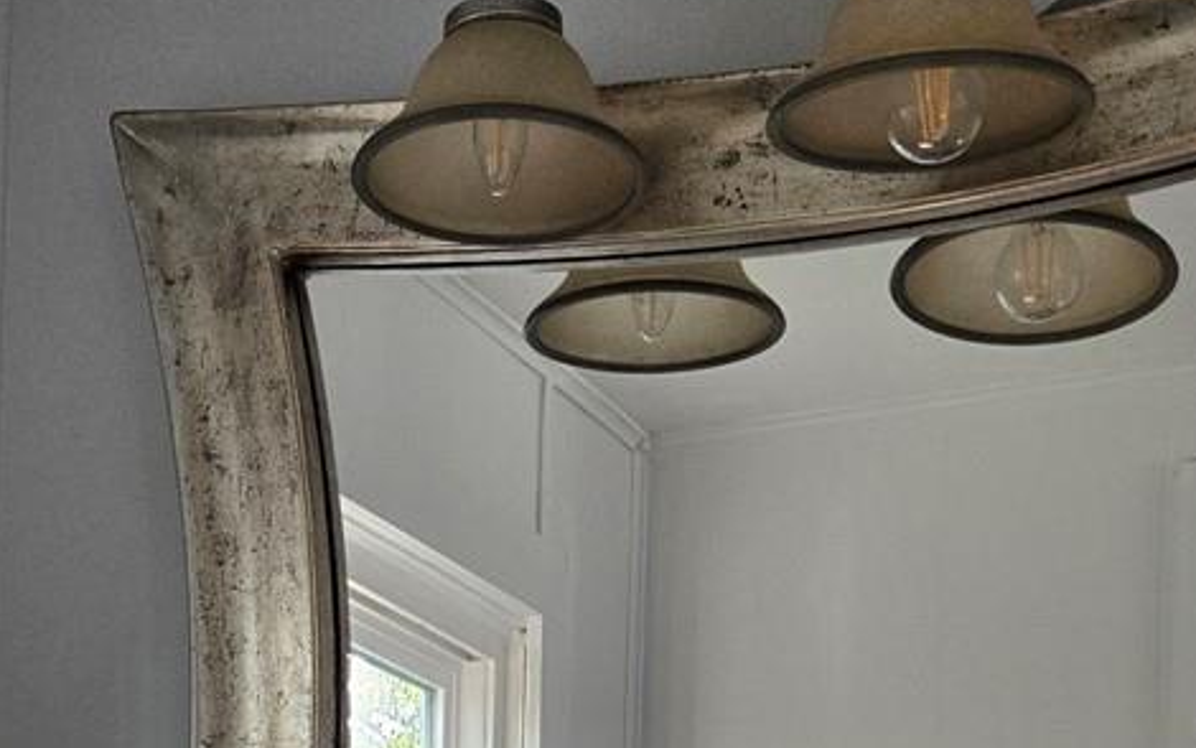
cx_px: 379
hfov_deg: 24.8
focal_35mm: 83
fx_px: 2706
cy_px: 1285
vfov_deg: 14.2
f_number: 1.8
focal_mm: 5.4
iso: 200
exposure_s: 1/120
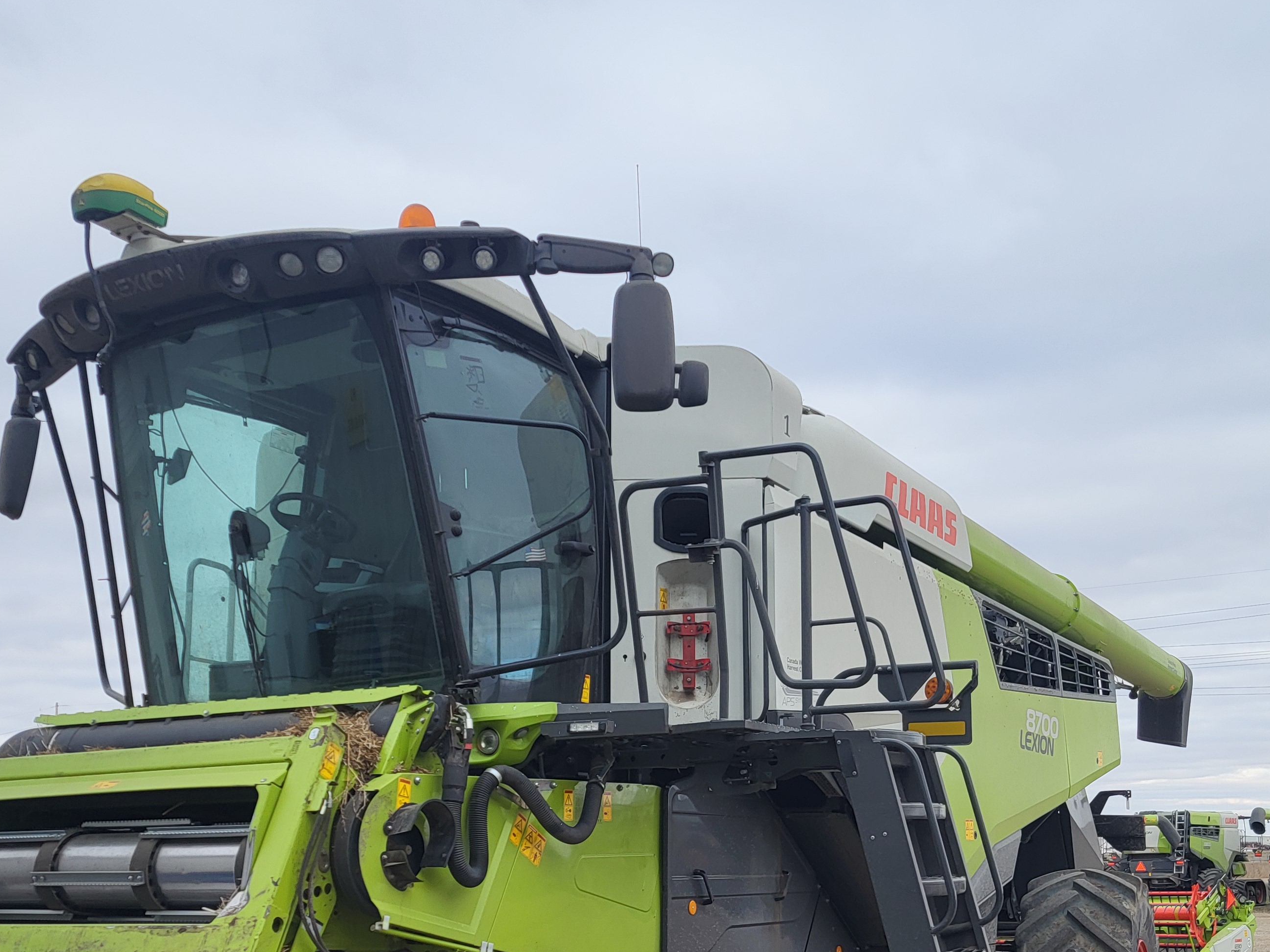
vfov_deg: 35.3
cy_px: 696
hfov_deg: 46.7
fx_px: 1468
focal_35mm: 40
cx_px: 720
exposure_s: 1/744
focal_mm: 5.4
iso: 40
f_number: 1.8
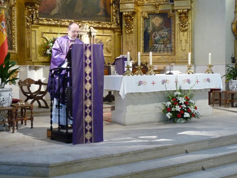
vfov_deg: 28.0
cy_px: 89
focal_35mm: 52
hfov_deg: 36.8
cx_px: 118
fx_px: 356
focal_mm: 6.5
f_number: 3
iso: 400
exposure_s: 1/10
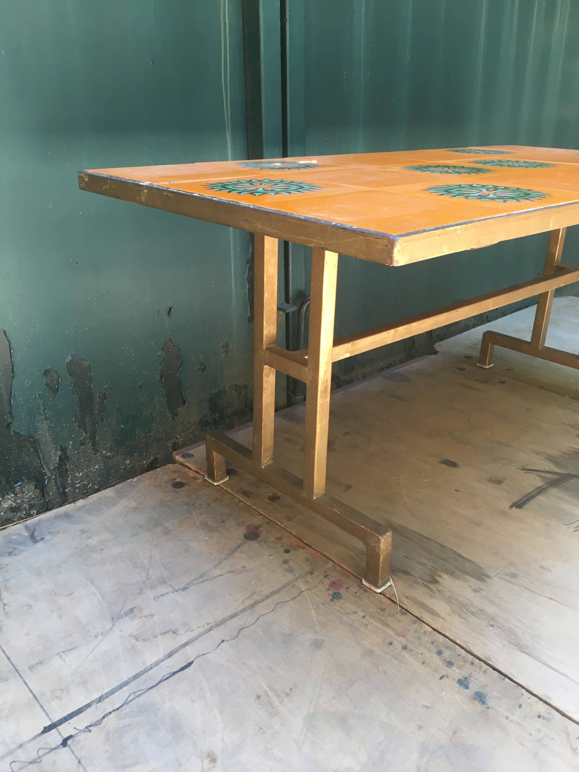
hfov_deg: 48.2
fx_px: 647
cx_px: 290
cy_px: 386
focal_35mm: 29
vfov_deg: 61.7
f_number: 2.2
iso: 32
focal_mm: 4.15
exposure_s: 1/33
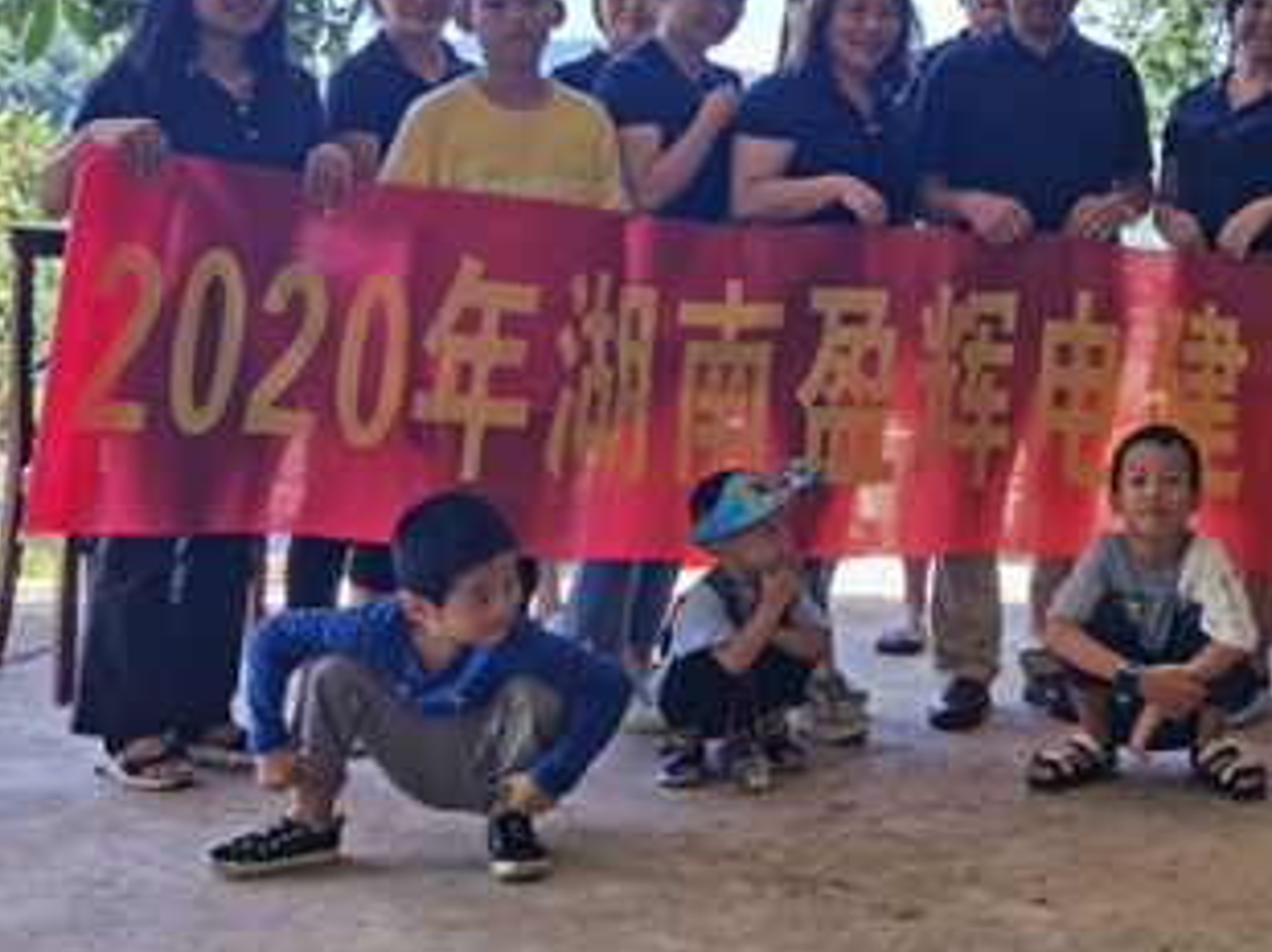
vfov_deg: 23.4
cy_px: 105
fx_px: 2240
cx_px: 1334
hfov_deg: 29.2
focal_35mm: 61
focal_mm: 5.56
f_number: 1.6
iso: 50
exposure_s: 1/903
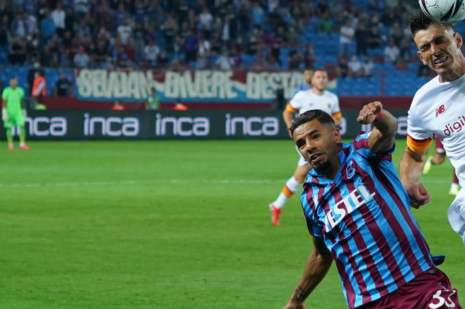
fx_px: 3512
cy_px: 143
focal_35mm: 272
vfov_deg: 5.0
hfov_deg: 7.6
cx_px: 354
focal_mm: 100
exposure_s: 1/1000
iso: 2000
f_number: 5
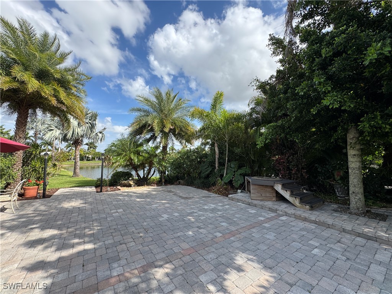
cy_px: 147
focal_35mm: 14
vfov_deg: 85.7
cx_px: 196
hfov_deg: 102.1
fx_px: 159
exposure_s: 1/771
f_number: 2.2
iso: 40
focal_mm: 2.22
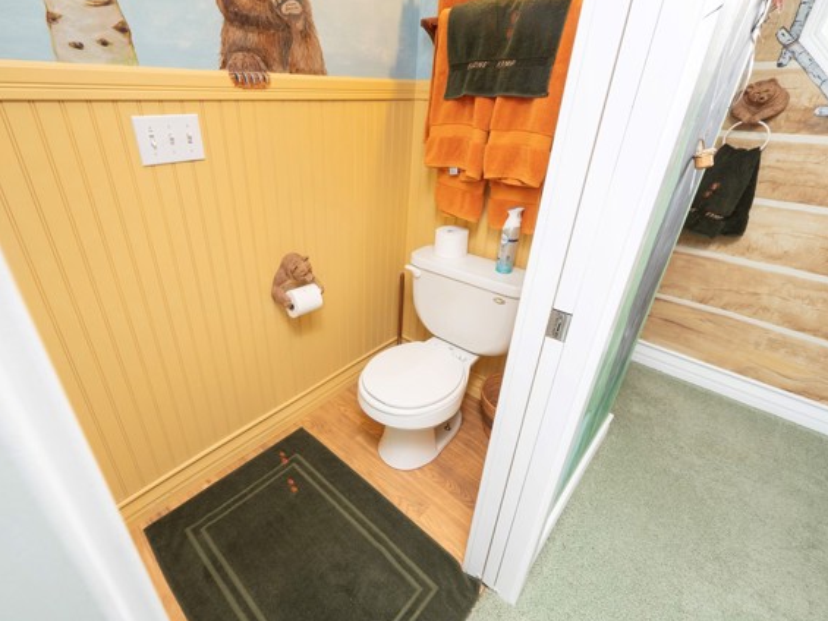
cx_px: 374
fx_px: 407
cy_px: 305
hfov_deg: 90.7
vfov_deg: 74.7
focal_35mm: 17
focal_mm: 7
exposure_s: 1/8
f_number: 8
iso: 500
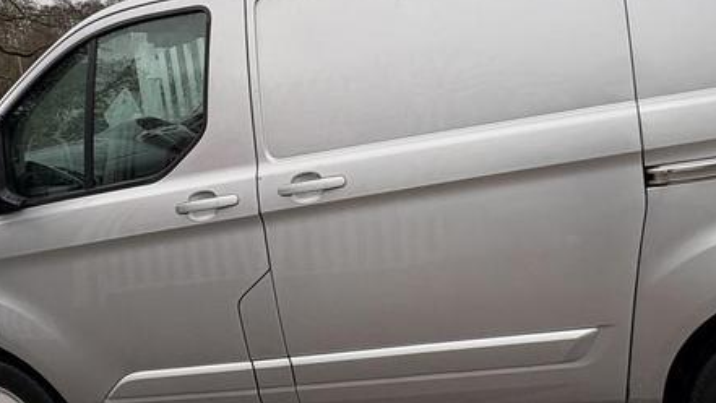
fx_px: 589
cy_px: 145
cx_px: 459
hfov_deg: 61.5
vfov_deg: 37.5
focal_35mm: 31
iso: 40
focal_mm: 2.22
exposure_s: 1/309
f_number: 2.2
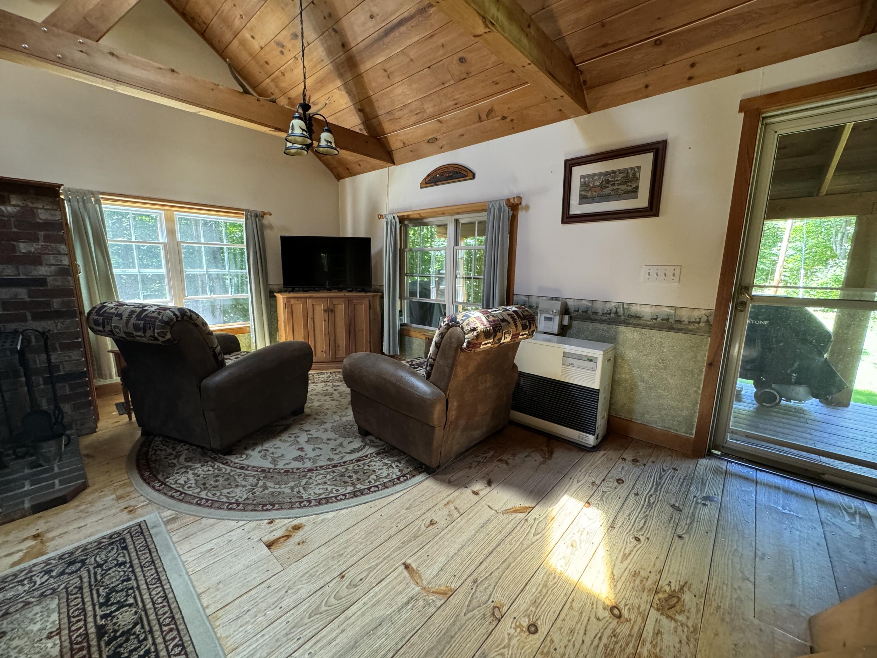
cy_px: 329
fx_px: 355
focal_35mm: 14
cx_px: 438
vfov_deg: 85.7
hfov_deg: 102.1
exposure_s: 1/60
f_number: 2.2
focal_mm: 2.22
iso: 400
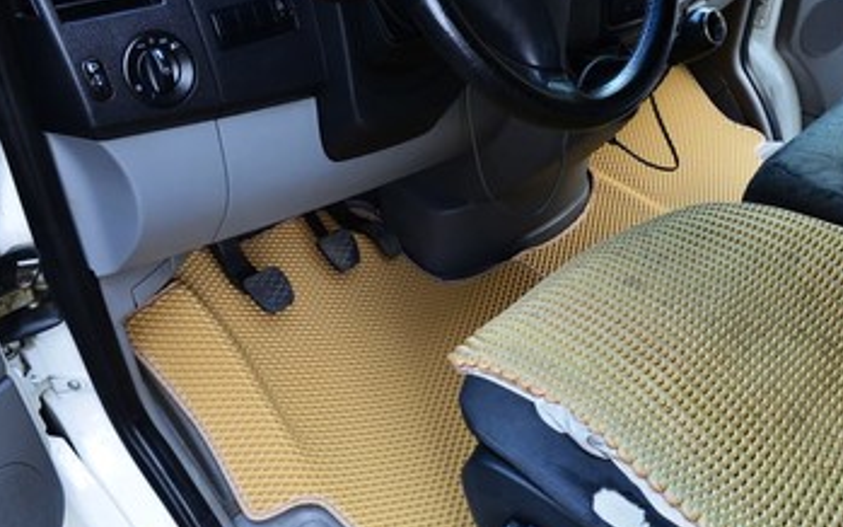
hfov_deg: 57.9
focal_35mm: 33
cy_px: 319
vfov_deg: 38.1
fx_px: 758
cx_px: 488
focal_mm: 18
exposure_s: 1/15
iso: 800
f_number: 6.3
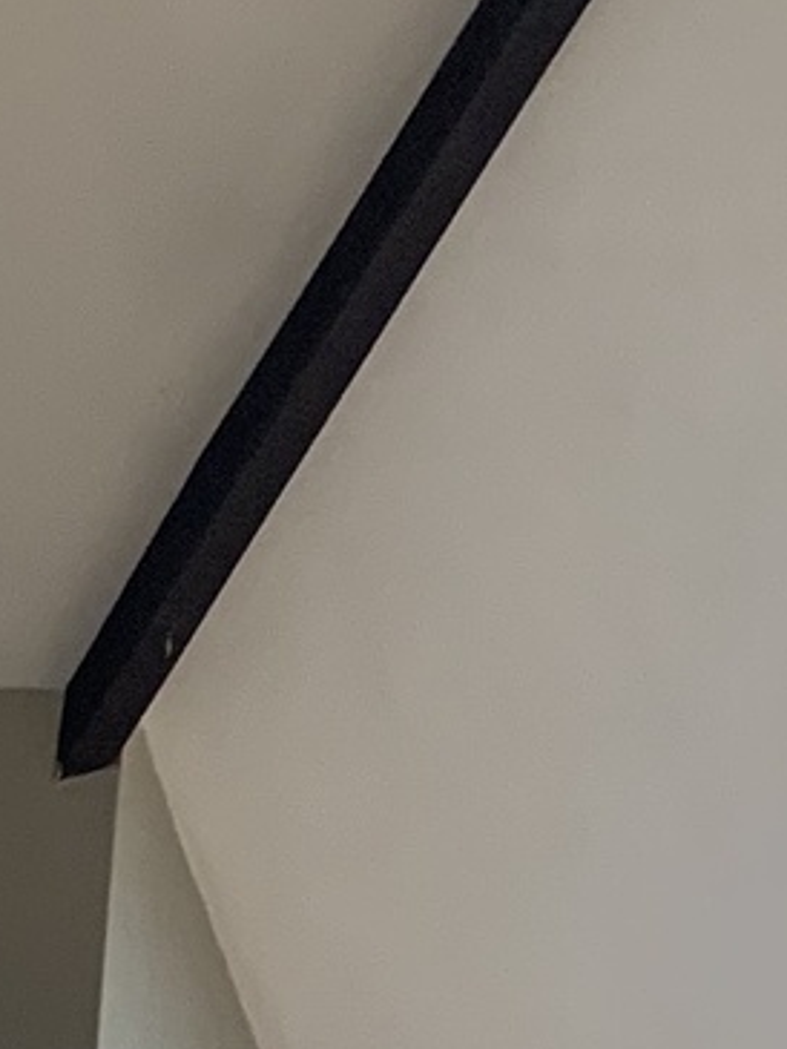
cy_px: 2092
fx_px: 4969
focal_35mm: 164
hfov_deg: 9.0
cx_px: 600
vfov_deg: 11.0
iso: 100
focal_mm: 4.25
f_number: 1.8
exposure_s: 1/67
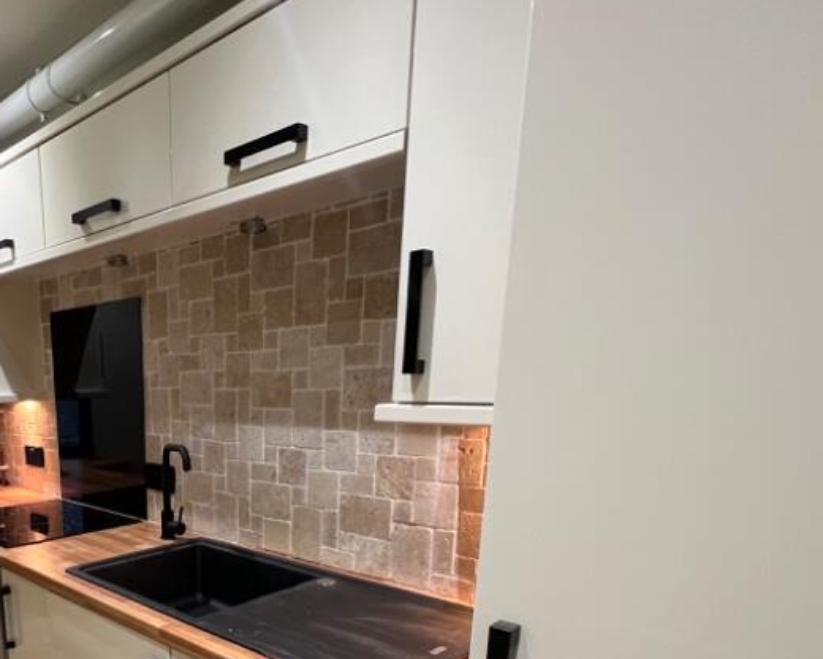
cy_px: 540
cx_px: 165
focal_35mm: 25
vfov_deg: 52.6
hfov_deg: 62.4
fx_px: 609
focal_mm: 1.57
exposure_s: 1/50
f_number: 1.8
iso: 320
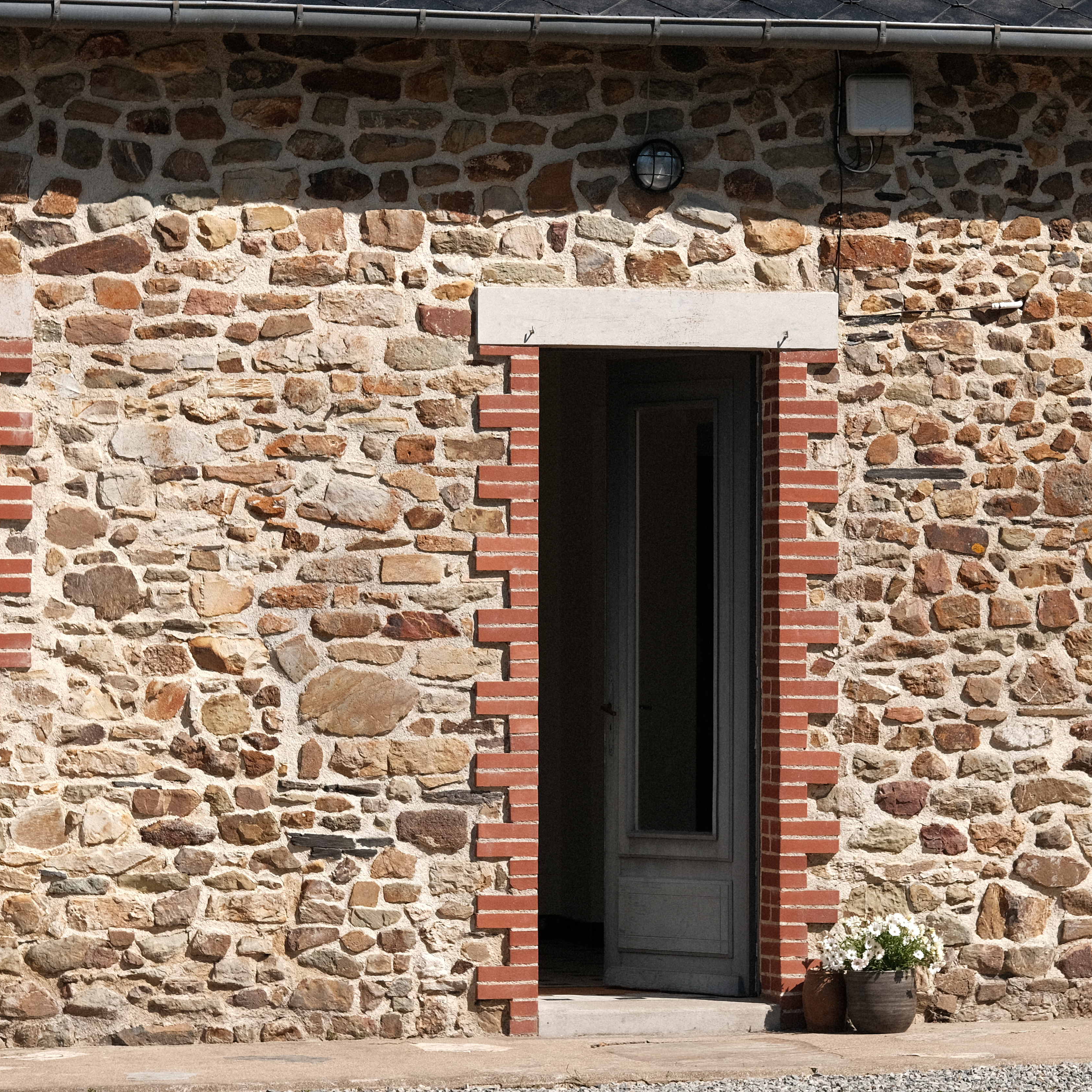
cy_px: 469
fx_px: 6389
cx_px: 828
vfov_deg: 9.8
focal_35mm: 179
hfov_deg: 9.8
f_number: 2.8
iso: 100
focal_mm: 75
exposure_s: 1/2000
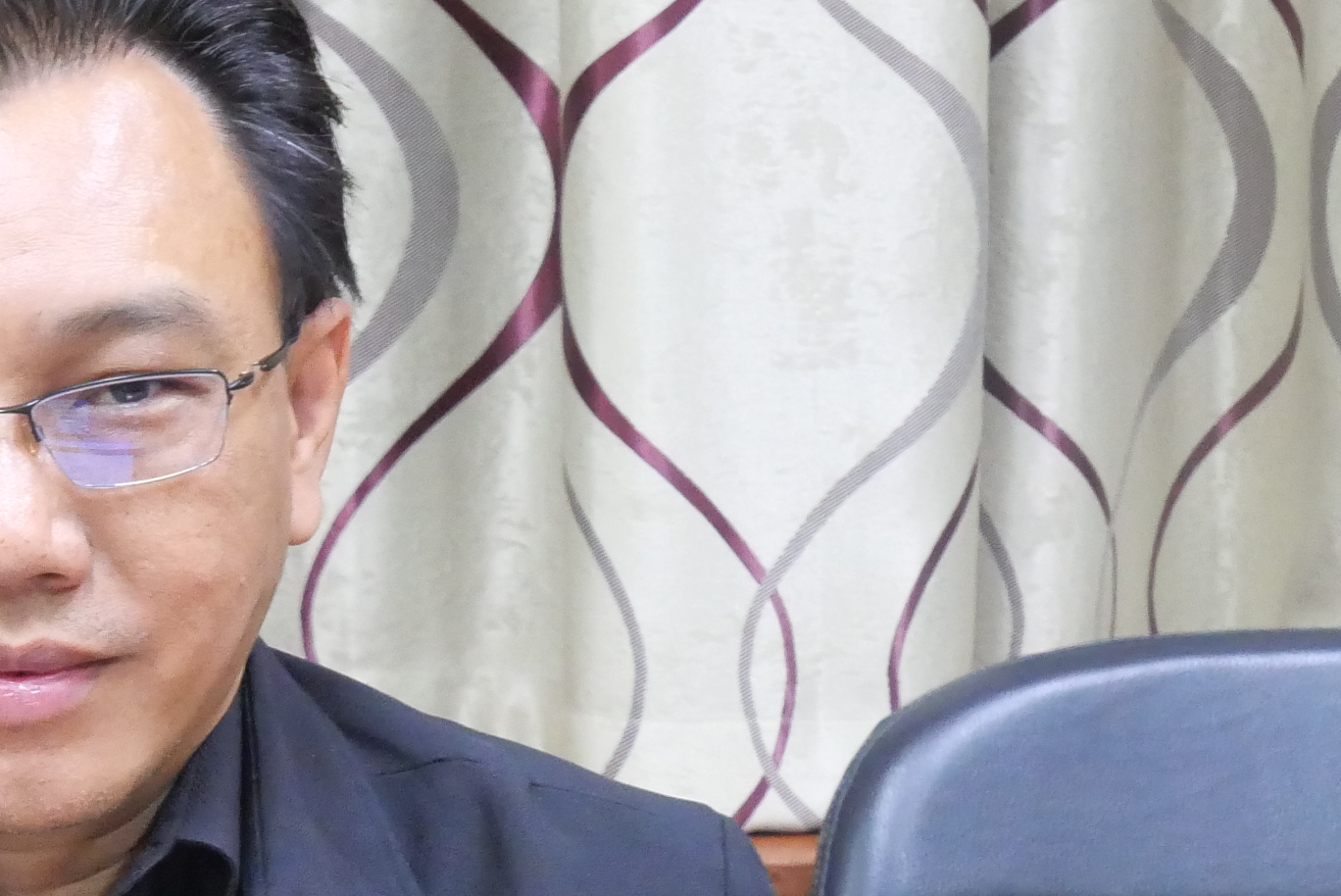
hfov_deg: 8.0
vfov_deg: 5.3
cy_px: 892
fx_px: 9579
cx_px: -100
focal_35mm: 257
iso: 3200
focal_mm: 44
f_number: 5.6
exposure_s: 1/10
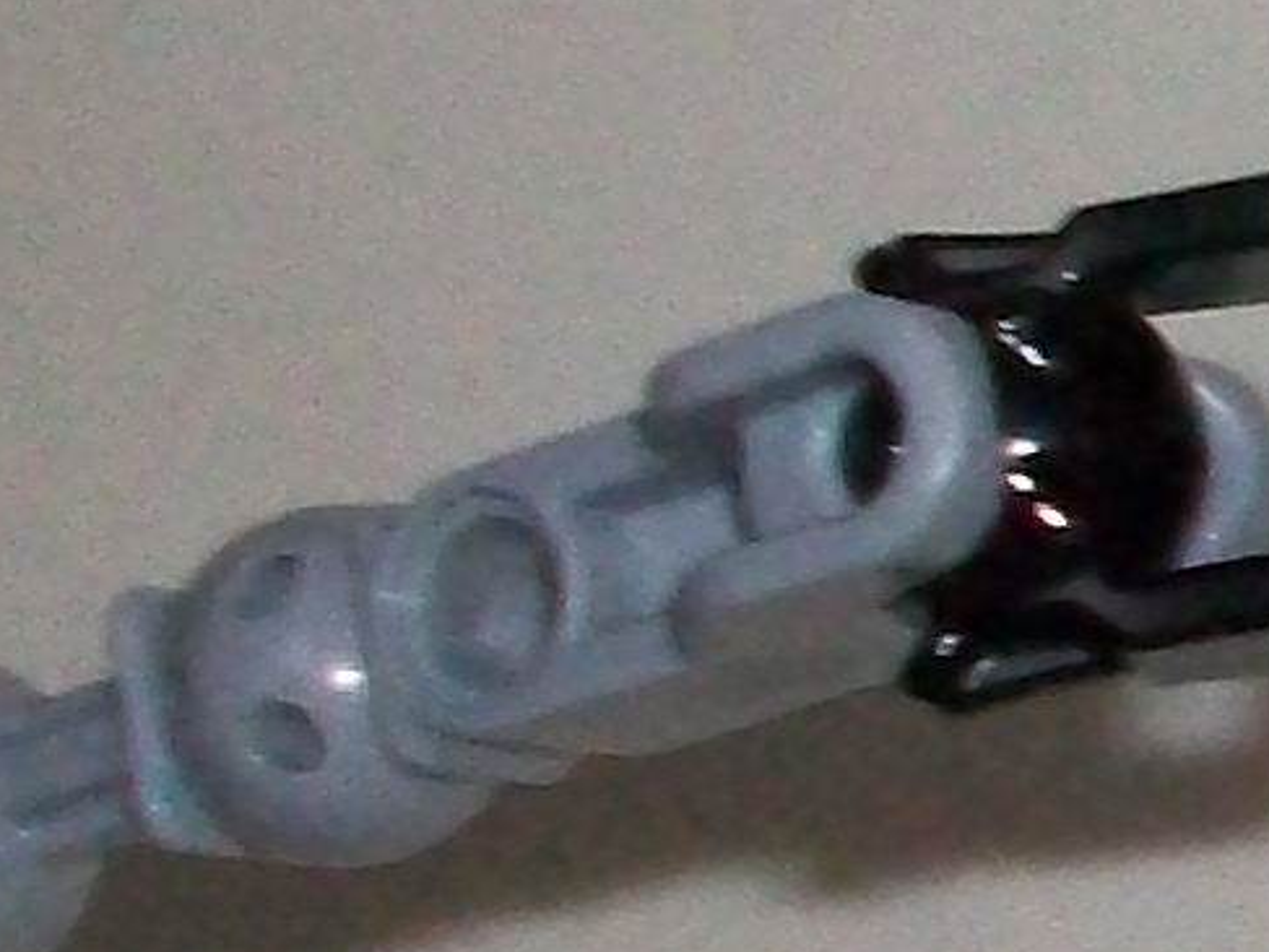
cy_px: 710
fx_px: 8872
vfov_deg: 6.1
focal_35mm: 242
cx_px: 3698
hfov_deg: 7.3
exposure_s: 1/125
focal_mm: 5.7
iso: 200
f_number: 2.8
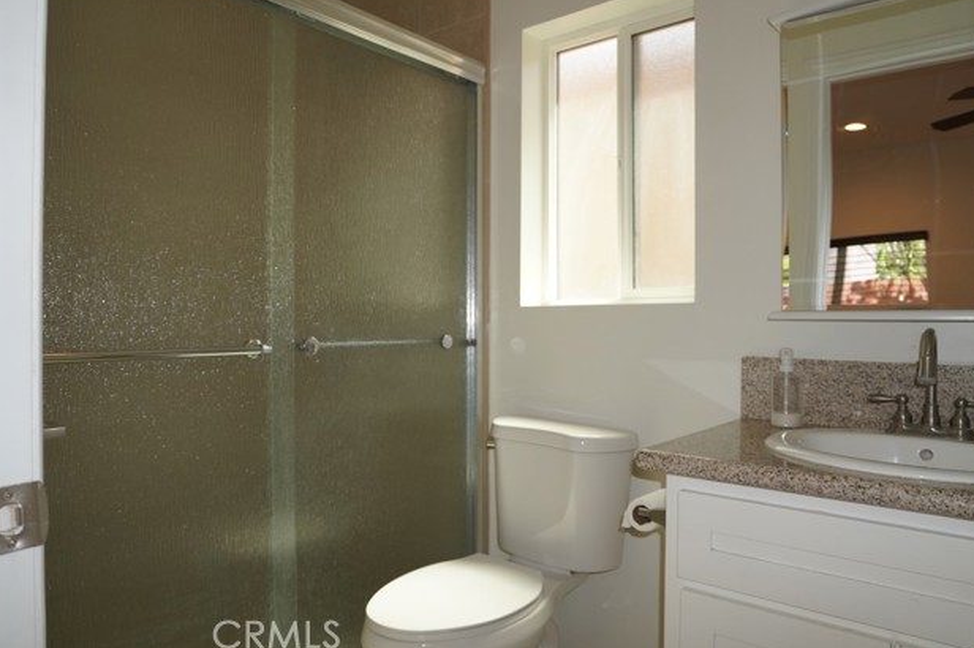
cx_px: 490
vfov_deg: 48.6
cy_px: 320
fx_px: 717
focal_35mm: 27
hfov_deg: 68.4
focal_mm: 17
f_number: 4
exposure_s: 1/160
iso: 320
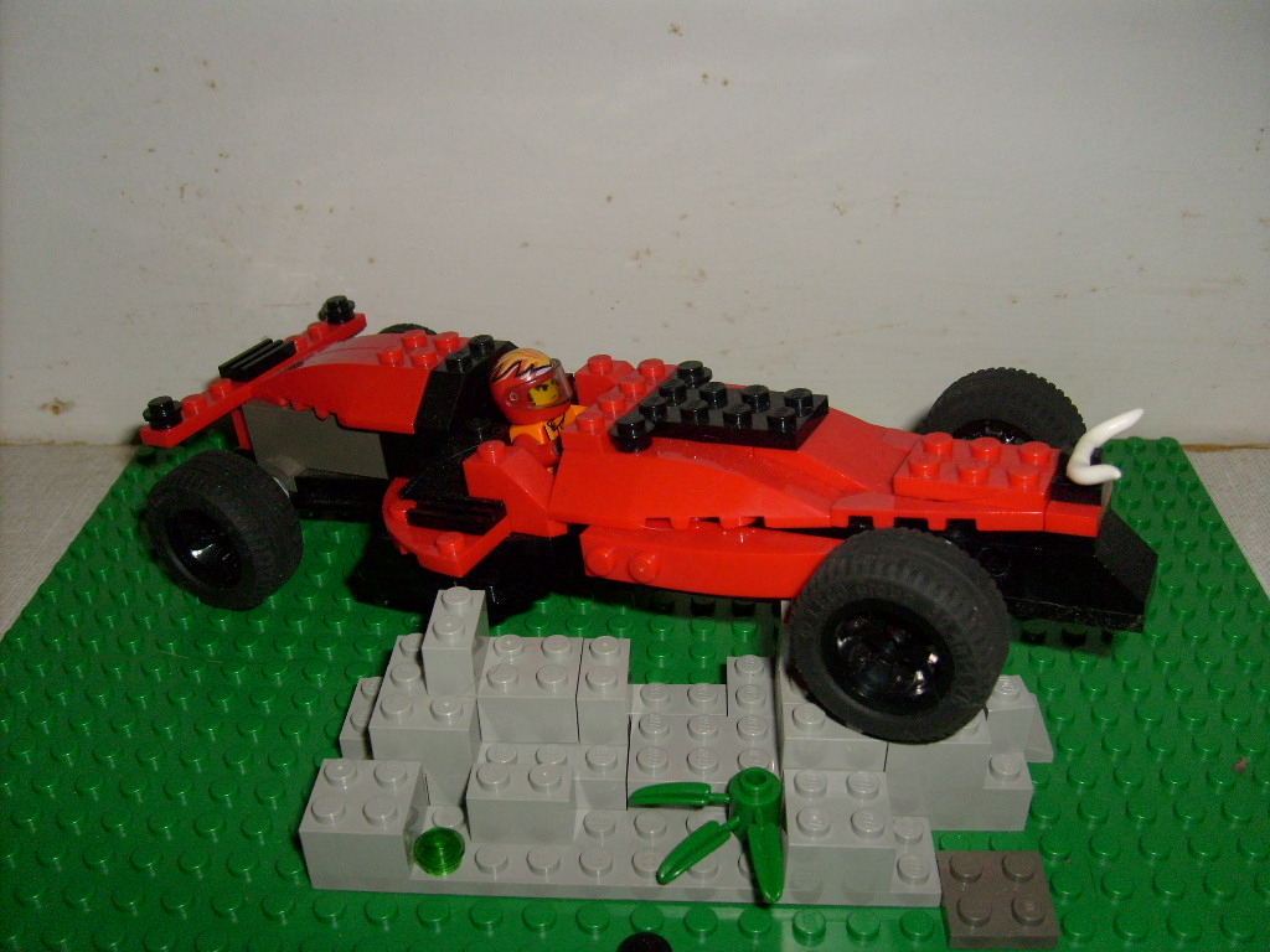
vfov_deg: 40.7
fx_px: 1284
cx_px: 635
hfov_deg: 52.6
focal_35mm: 35
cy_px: 476
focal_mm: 5.8
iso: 100
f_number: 2.8
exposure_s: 1/45
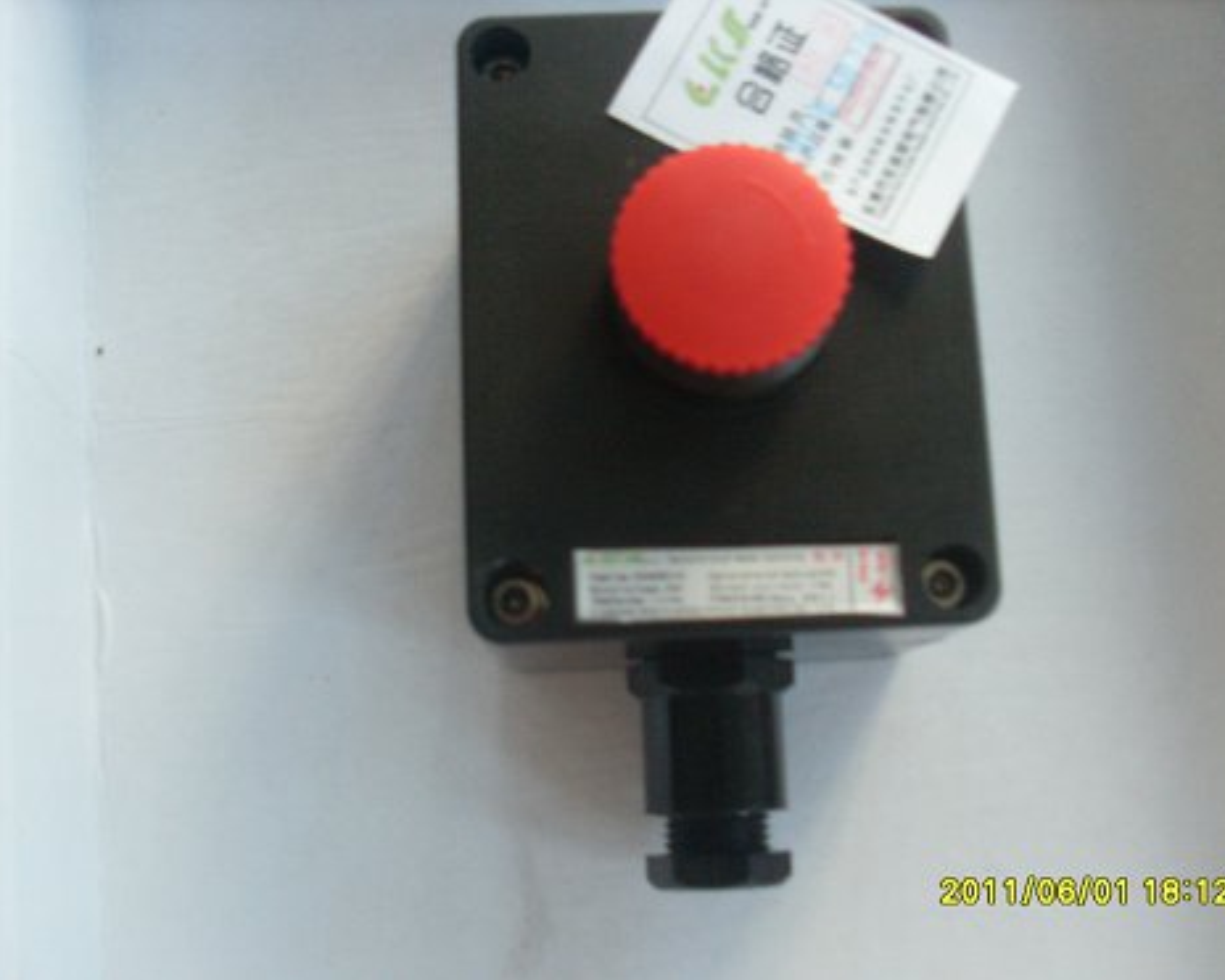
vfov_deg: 37.3
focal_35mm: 40
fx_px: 1450
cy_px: 493
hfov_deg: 45.8
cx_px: 652
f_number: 3
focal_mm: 6.3
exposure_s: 1/6
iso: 200
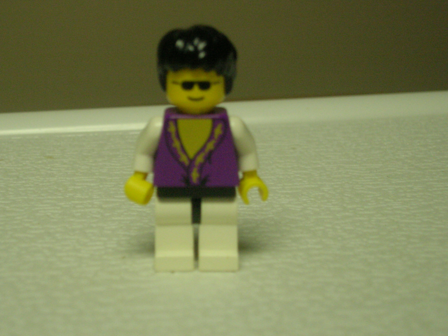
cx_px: 185
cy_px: 152
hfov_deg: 32.6
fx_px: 763
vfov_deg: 24.8
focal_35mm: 59
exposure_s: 1/60
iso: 200
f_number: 3.3
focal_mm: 8.4
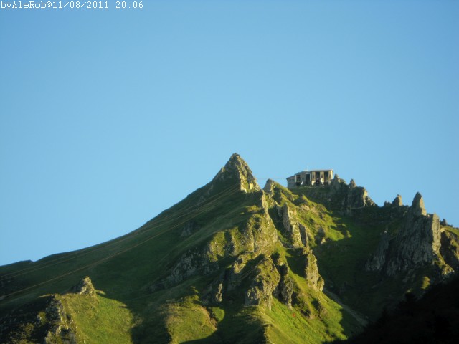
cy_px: 172
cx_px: 230
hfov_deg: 15.6
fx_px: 1671
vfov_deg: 11.8
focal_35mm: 126
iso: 125
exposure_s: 1/100
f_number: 6.2
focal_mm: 22.6
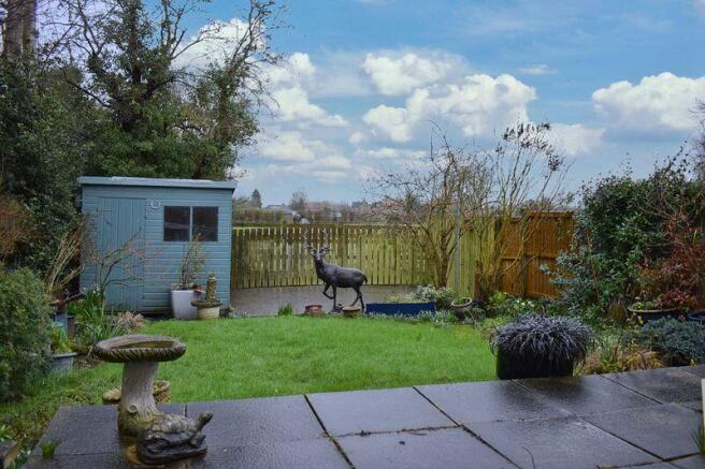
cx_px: 352
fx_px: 587
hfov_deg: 61.9
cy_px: 234
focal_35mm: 30
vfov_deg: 43.6
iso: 400
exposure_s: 1/250
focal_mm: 20
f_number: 4.5
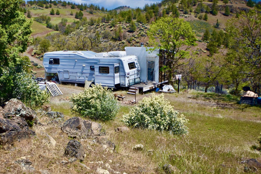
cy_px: 79
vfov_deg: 30.5
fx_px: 319
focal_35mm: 44
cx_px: 104
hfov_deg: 44.3
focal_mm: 24
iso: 160
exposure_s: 1/2000
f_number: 4.5
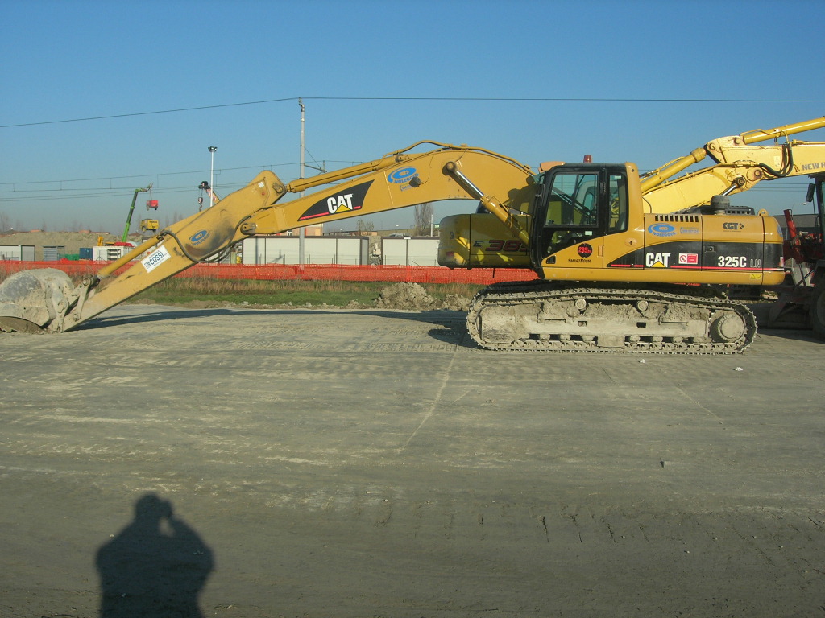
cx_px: 412
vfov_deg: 37.7
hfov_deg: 49.0
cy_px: 309
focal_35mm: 38
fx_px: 906
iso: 64
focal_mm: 7.8
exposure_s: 1/722
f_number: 4.8
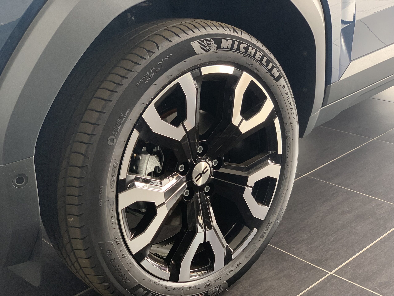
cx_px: 197
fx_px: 592
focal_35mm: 52
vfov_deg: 28.0
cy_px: 148
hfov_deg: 36.8
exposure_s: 1/50
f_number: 2.4
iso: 100
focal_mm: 6
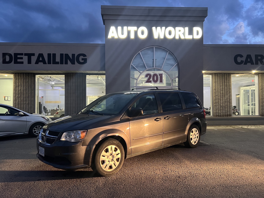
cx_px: 132
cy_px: 99
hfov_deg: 67.3
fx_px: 198
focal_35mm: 26
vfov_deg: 53.1
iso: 500
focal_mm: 5.7
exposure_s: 1/52
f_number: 1.5
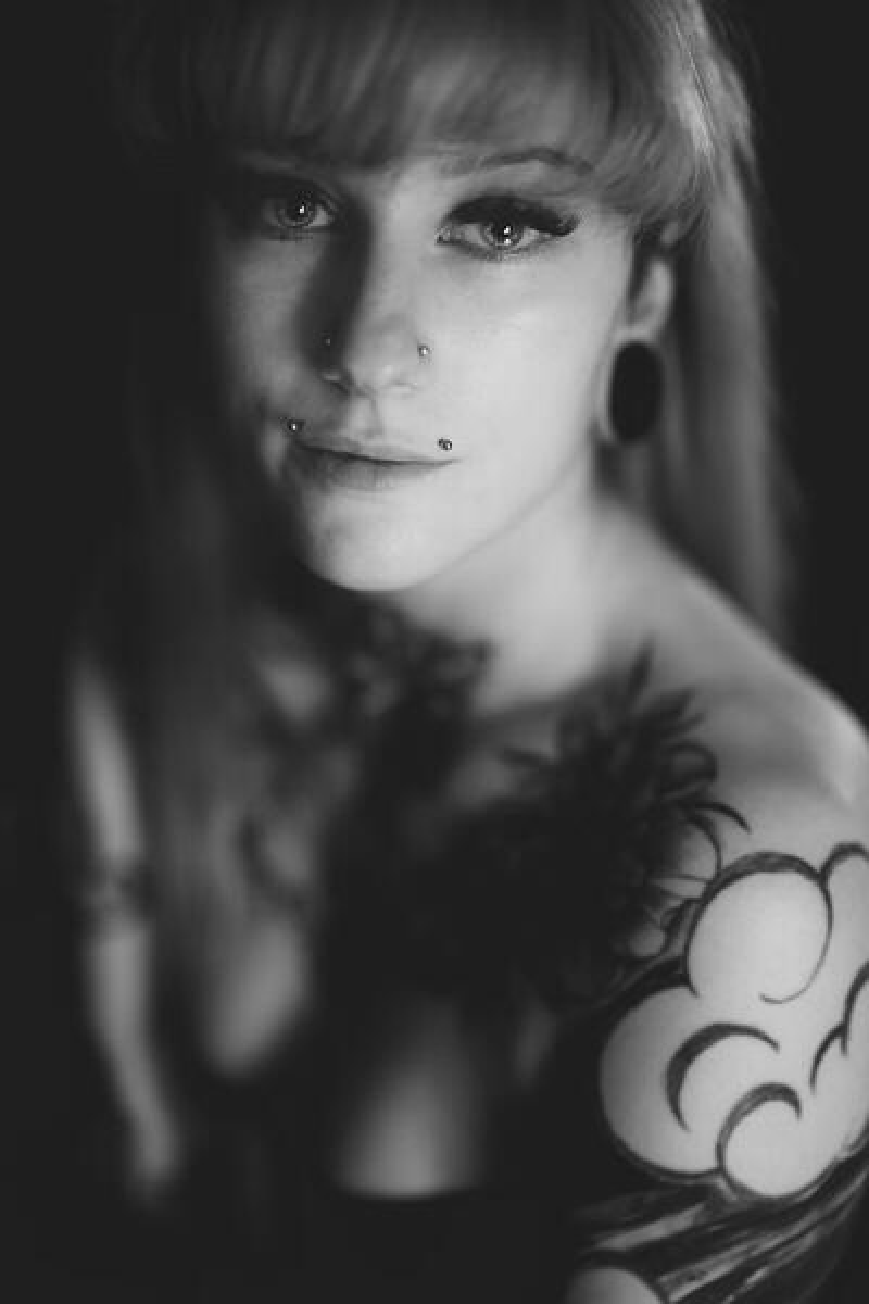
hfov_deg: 27.0
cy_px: 652
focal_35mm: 50
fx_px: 1810
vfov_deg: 39.6
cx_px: 434
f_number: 1.2
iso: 450
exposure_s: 1/160
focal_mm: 50
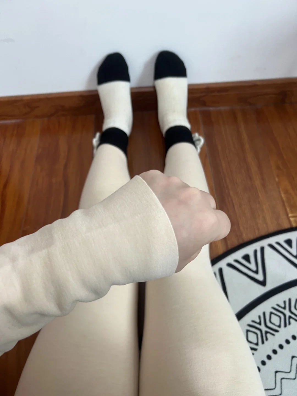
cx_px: 148
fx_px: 297
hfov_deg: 53.1
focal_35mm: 26
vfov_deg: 67.3
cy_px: 198
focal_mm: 5.7
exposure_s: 1/63
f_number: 1.5
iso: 125
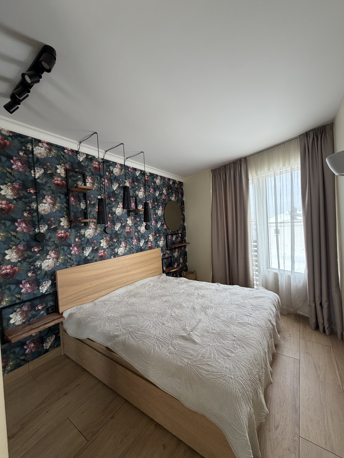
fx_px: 186
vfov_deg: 102.1
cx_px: 172
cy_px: 229
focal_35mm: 14
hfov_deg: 85.7
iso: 200
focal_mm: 2.22
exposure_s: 1/121
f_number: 2.2
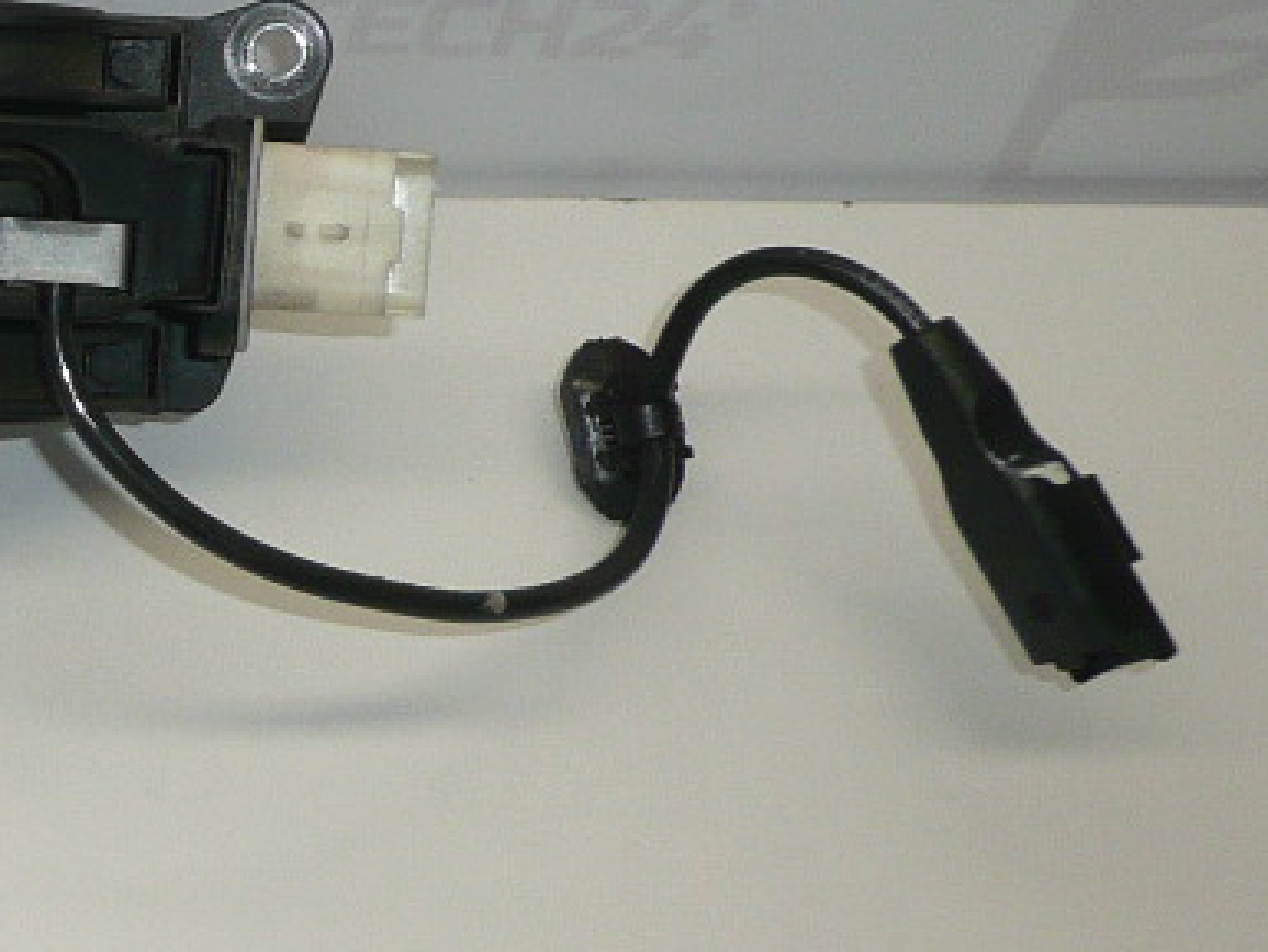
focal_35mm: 93
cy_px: 194
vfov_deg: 15.8
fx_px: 3408
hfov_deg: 18.4
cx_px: -698
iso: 100
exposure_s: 1/125
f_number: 3.3
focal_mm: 4.6
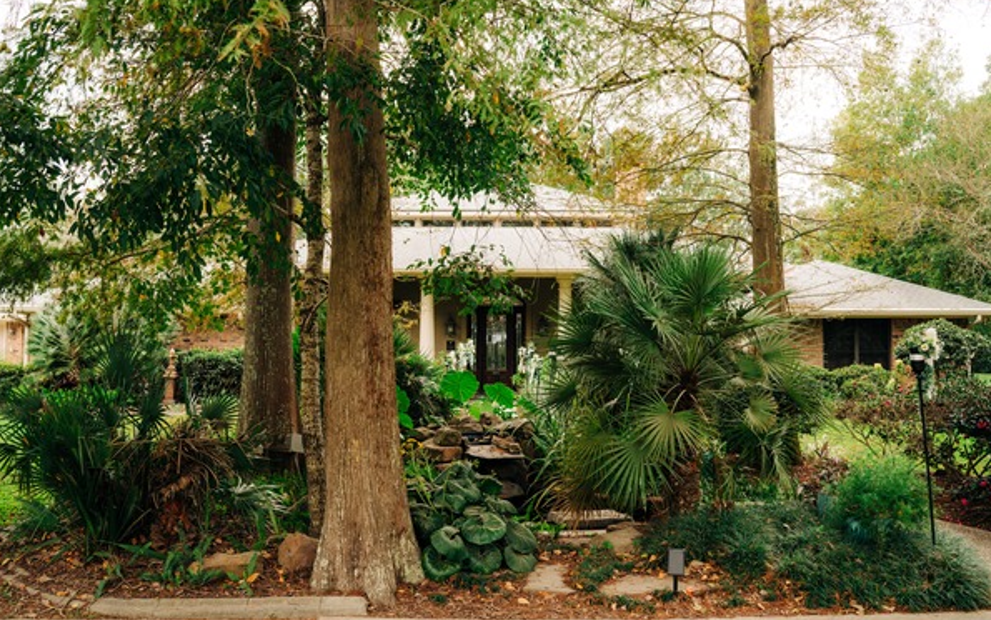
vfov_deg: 35.3
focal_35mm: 36
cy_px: 295
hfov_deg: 54.0
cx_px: 496
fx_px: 972
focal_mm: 35
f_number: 4.5
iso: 125
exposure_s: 1/250
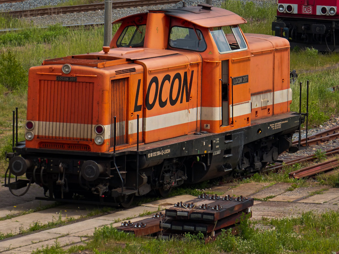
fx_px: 2654
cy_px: 127
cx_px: 170
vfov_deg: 5.5
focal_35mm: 271
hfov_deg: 7.3
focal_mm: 48.8
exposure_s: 1/800
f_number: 4
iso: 100
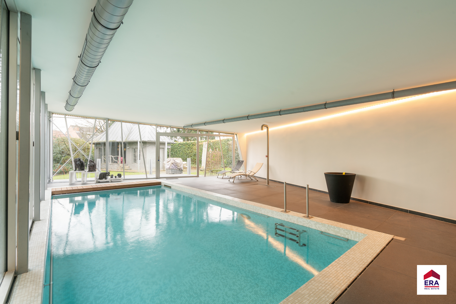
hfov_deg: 96.7
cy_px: 152
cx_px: 228
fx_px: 203
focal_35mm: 16
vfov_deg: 73.8
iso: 250
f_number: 10
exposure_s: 2.5
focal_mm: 16
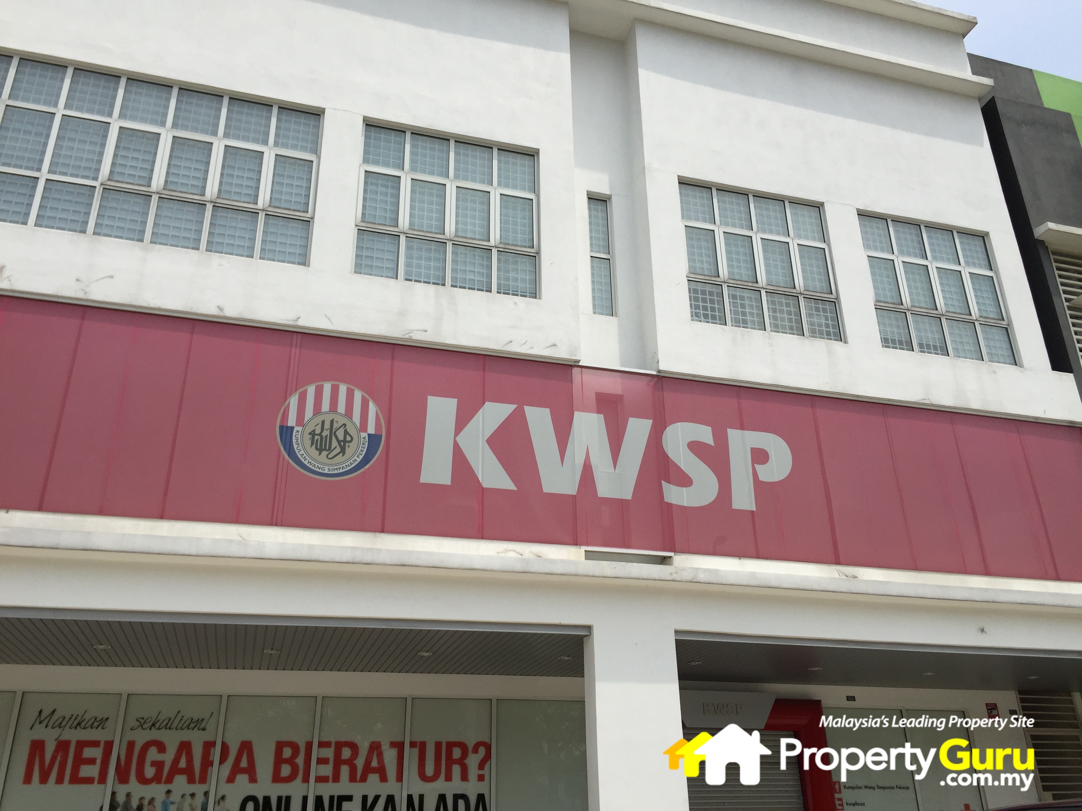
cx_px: 541
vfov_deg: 48.2
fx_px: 906
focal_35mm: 29
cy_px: 406
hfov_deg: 61.7
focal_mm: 4.15
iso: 32
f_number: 2.2
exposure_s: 1/2825
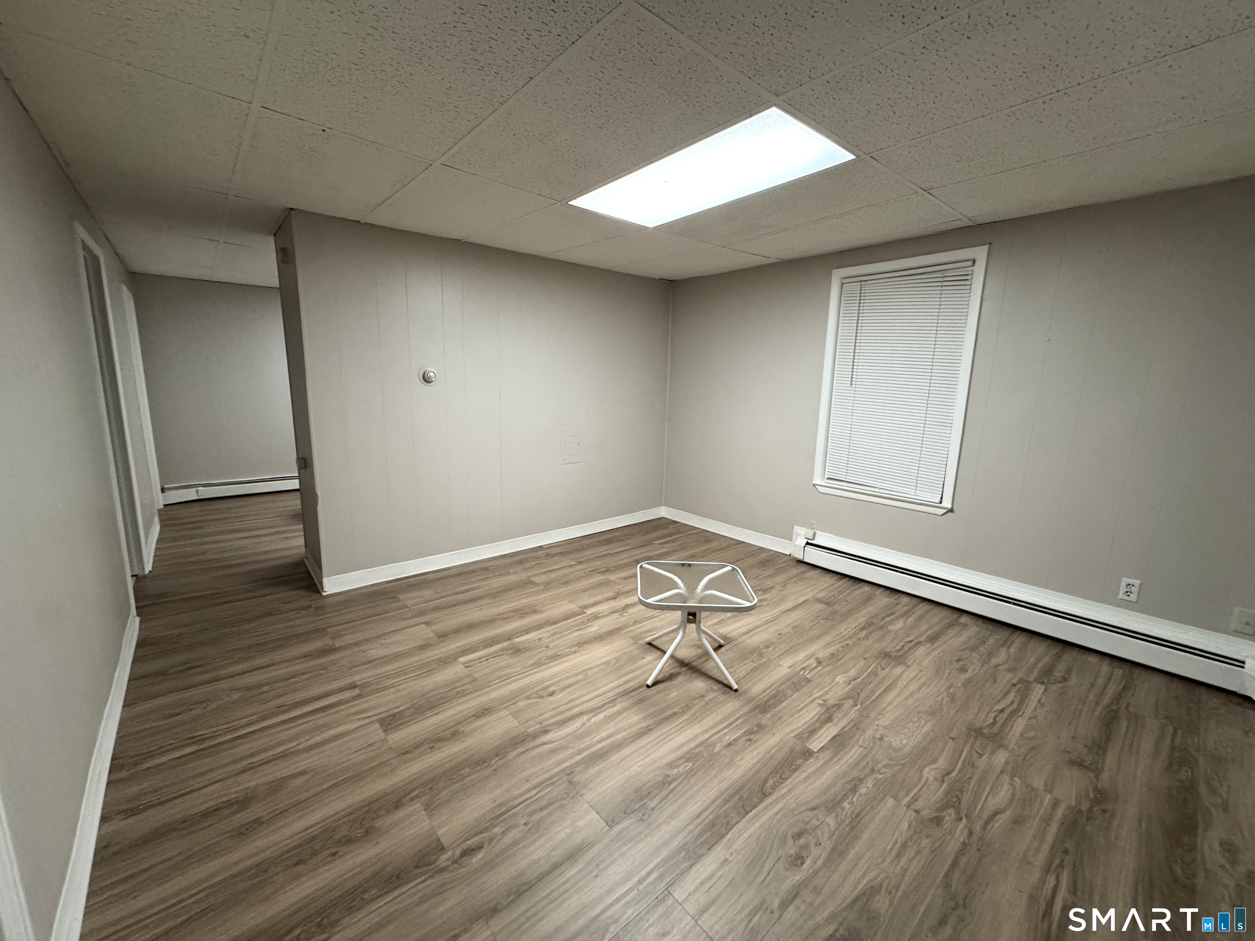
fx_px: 508
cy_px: 470
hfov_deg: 102.1
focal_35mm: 14
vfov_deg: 85.7
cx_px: 628
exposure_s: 1/60
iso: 320
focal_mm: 2.22
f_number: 2.2
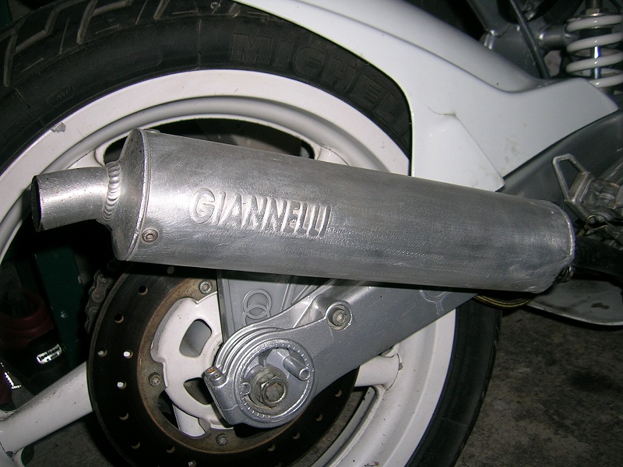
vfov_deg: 40.7
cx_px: 312
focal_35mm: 35
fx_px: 630
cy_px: 234
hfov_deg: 52.6
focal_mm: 5.4
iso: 50
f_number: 2.8
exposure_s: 1/60.1
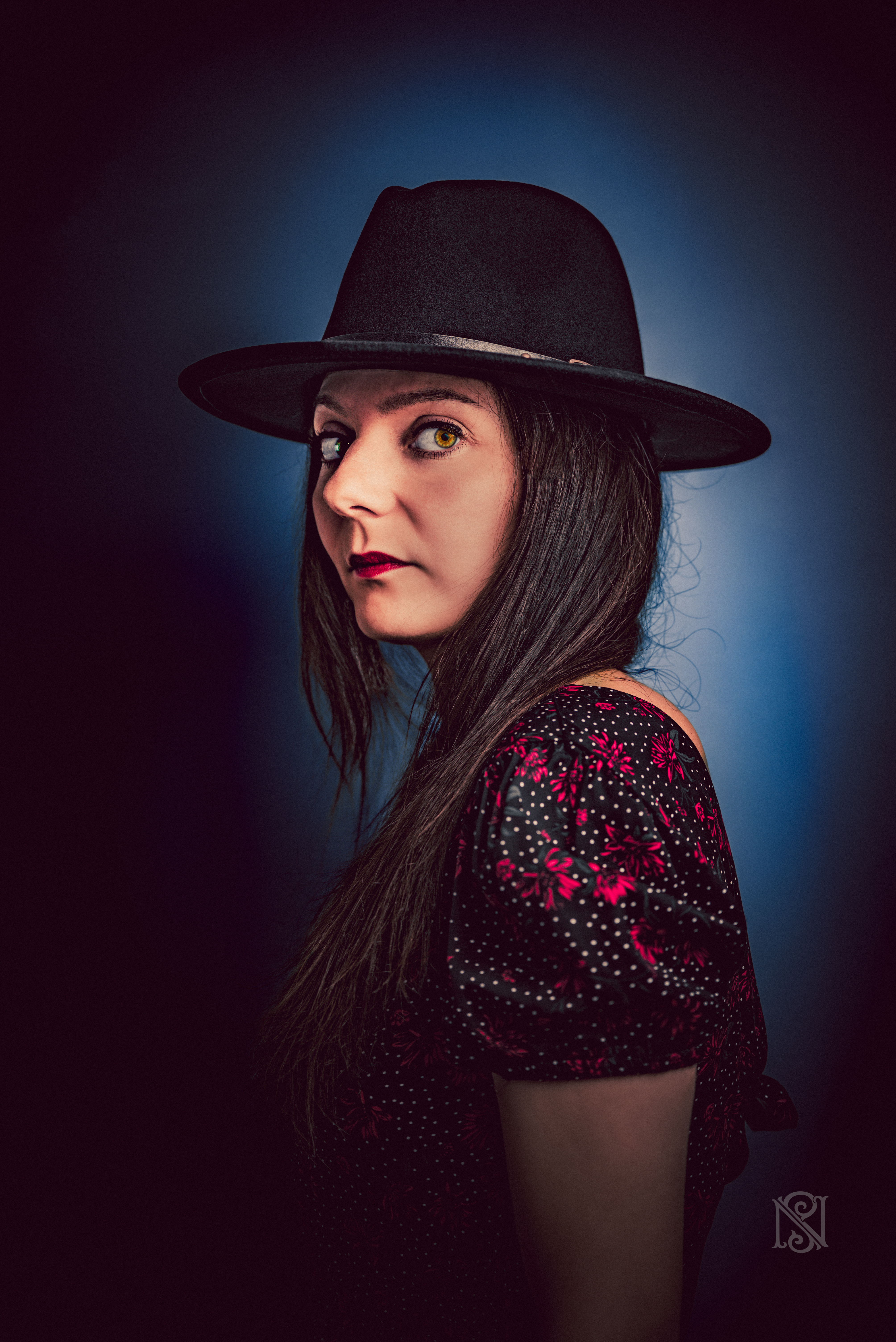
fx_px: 1865
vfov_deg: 39.6
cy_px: 671
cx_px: 448
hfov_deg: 27.0
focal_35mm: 50
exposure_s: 1/160
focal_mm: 50
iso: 200
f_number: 3.5
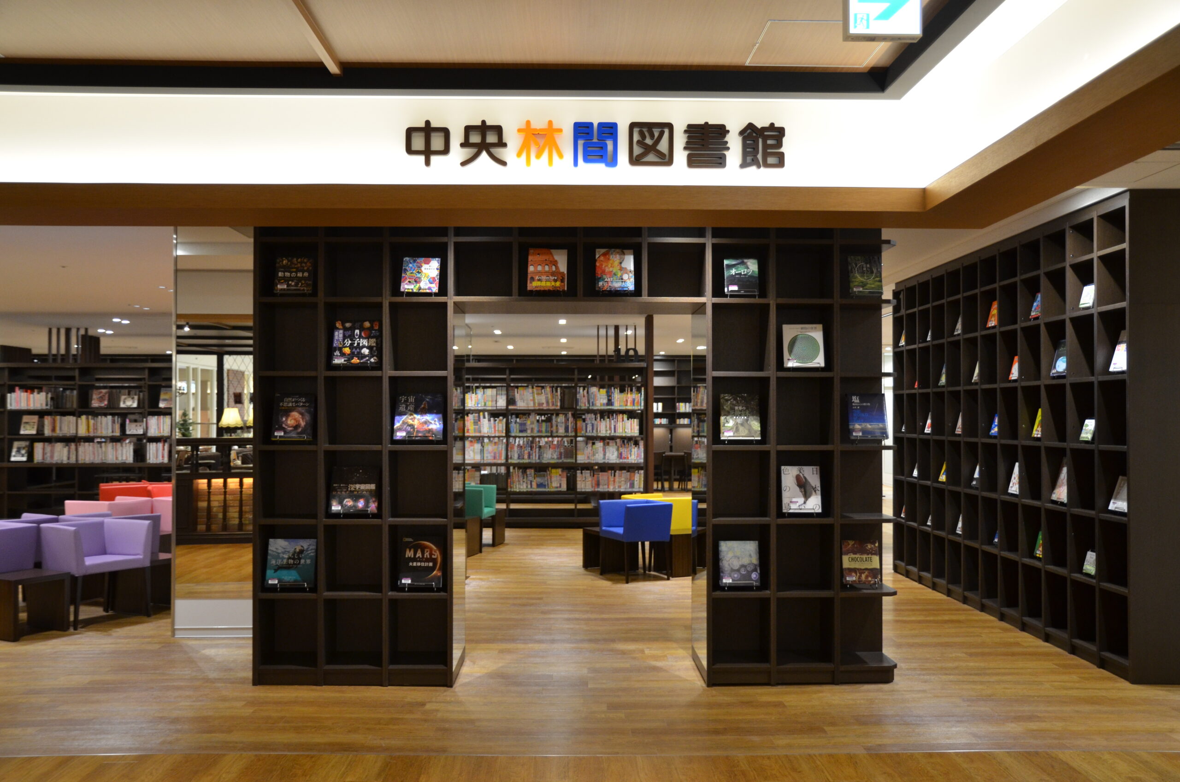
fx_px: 1080
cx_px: 590
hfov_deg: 57.3
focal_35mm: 33
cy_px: 391
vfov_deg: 39.8
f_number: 3.8
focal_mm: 22
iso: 800
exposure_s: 1/60
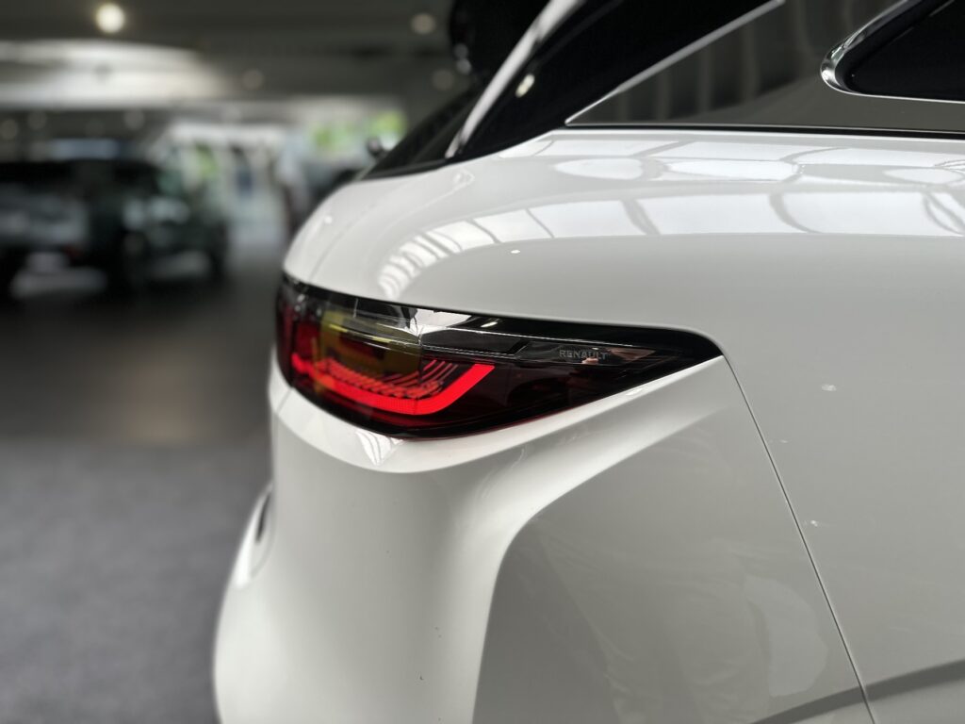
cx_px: 482
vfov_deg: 56.8
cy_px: 362
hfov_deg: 71.6
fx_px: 669
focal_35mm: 24
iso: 80
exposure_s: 1/1040
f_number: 1.78
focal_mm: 6.86
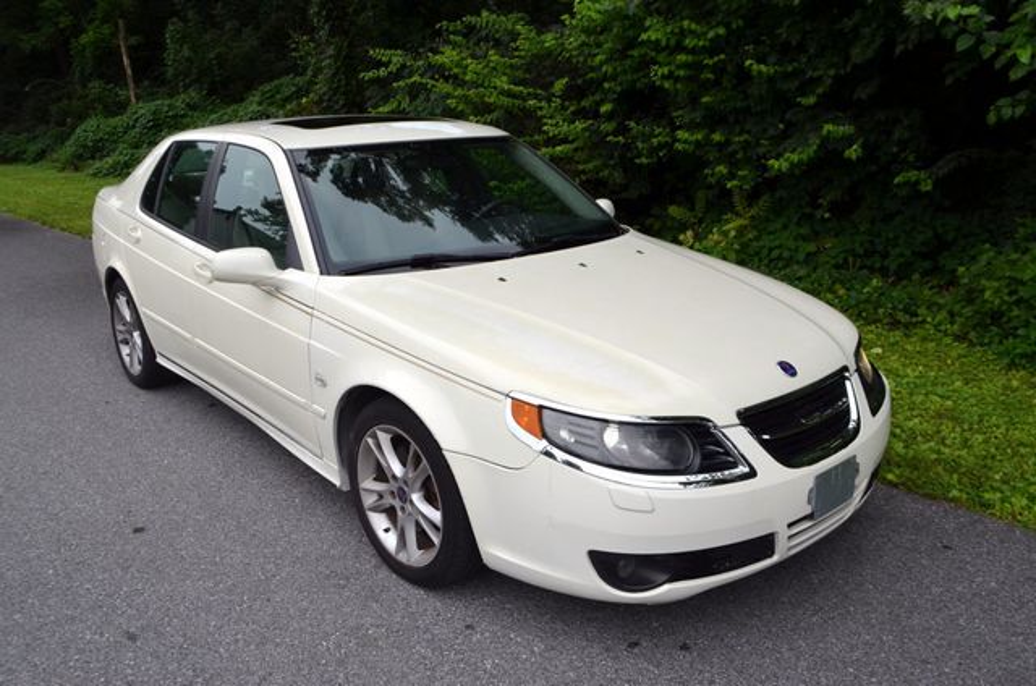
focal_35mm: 30
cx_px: 518
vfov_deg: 43.4
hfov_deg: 62.0
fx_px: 862
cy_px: 343
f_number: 8
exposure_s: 1/250
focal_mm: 20
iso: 180
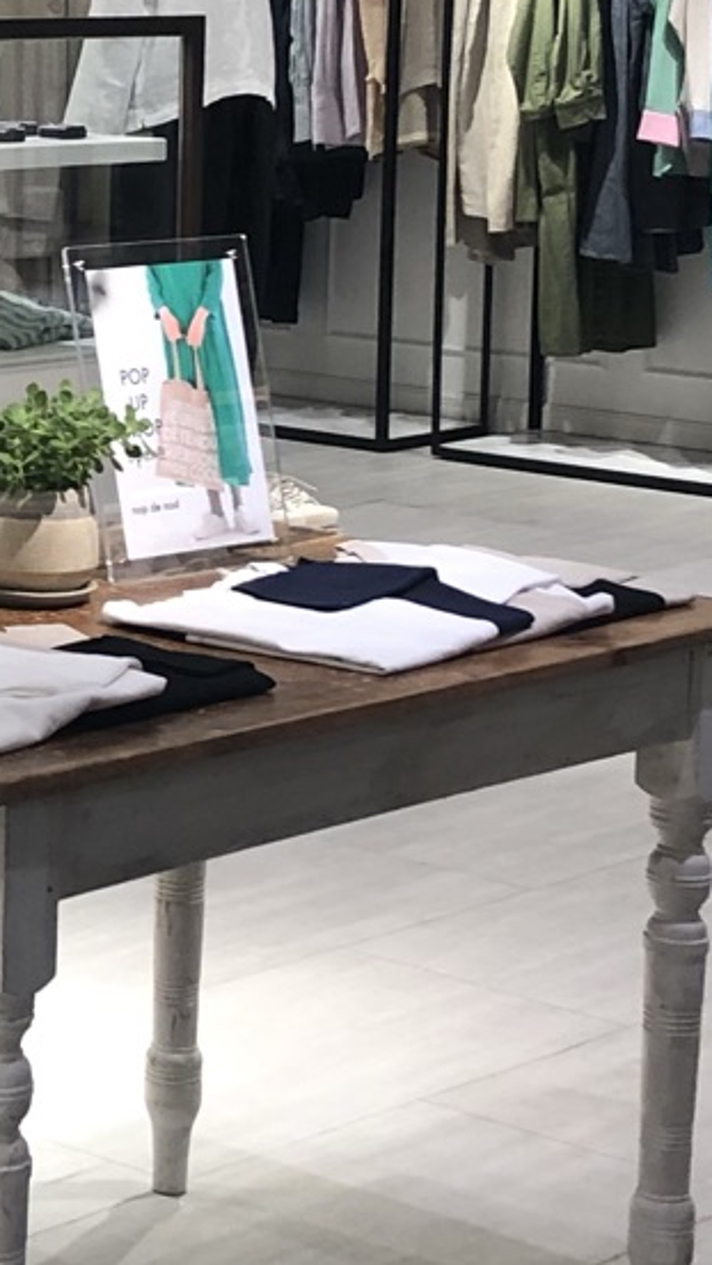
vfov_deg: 18.9
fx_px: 3793
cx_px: -231
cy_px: 407
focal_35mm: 113
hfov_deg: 10.5
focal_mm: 3.99
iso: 25
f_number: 1.8
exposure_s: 1/33
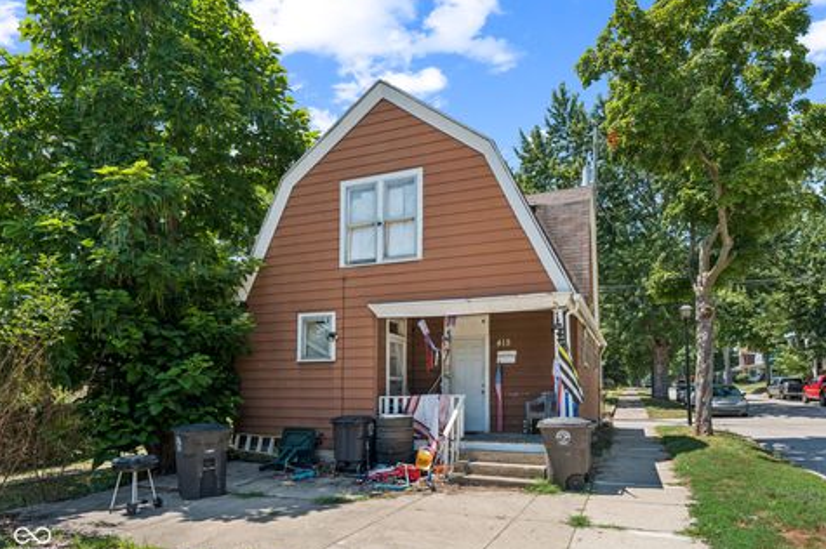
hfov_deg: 84.0
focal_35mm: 20
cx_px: 430
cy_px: 275
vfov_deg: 61.9
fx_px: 459
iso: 100
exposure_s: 1/100
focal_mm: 19
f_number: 8
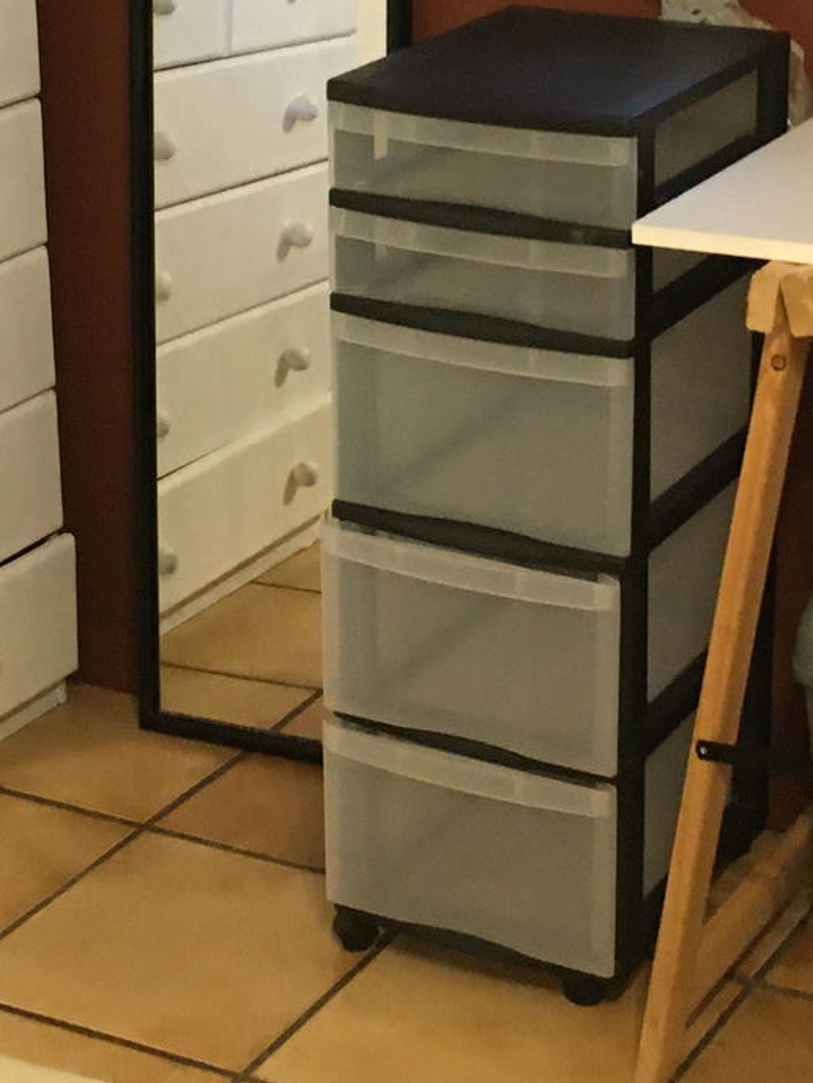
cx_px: 462
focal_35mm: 90
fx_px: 2816
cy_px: 73
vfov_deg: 21.2
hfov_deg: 16.4
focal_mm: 4.15
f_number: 2.2
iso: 250
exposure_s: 1/33
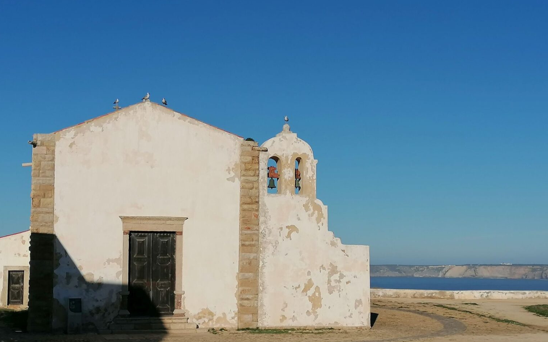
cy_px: 200
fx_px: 866
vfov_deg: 22.3
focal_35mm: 58
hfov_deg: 35.1
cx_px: 276
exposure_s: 1/5155
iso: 50
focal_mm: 4.75
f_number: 1.8
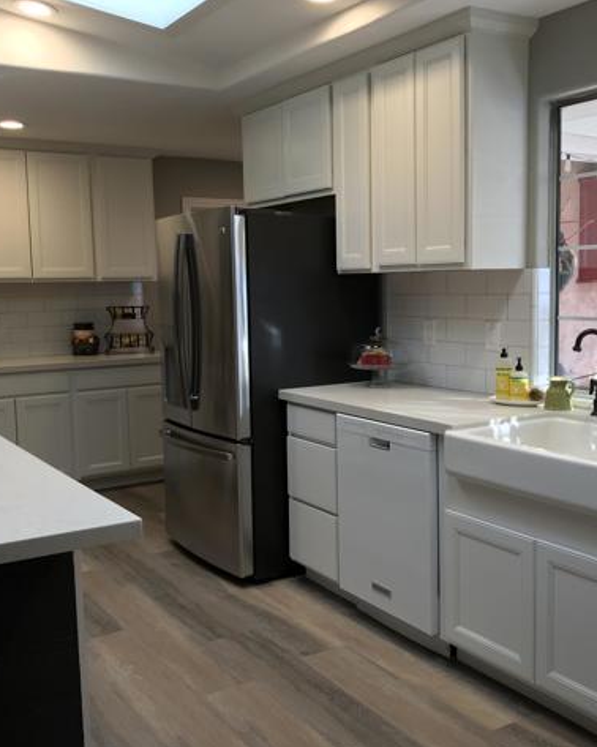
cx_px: 306
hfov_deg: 40.1
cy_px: 376
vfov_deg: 49.1
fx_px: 818
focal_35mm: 37
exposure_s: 1/40
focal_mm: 3.99
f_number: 1.8
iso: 20
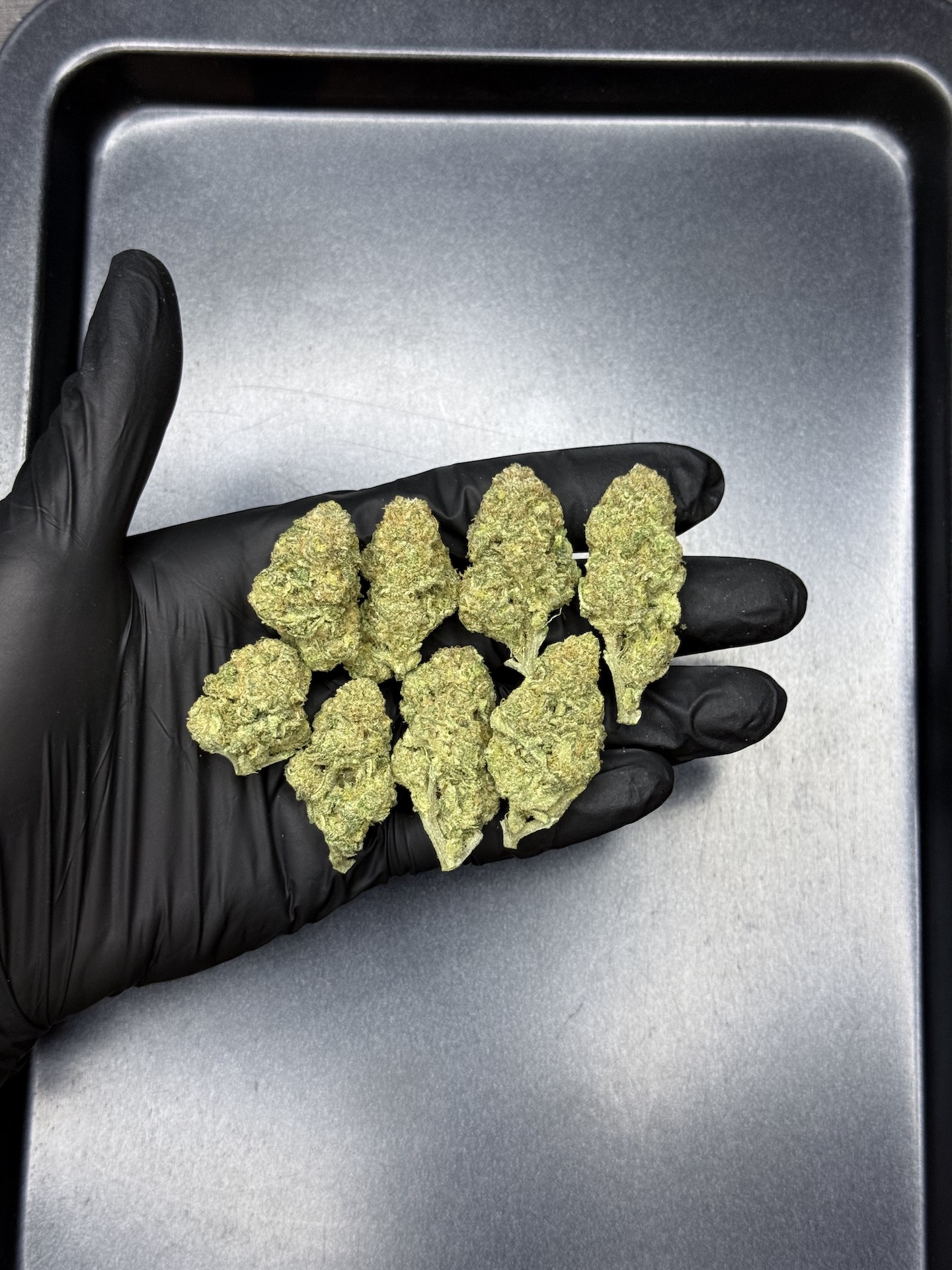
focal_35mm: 48
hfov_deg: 30.3
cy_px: 635
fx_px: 1760
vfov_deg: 39.7
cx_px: 476
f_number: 1.78
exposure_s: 1/50
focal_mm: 6.76
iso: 125
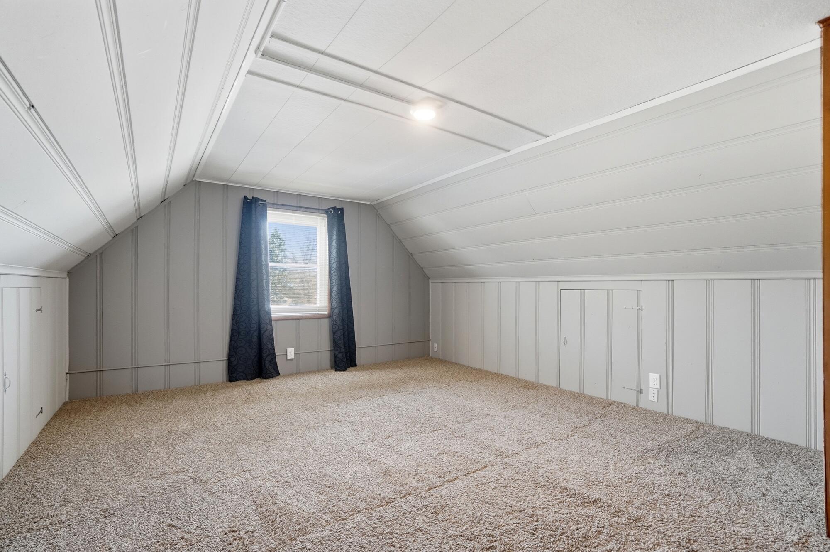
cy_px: 276
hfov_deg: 100.4
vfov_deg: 77.2
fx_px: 345
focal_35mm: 15
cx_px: 415
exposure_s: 1/50
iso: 100
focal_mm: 10
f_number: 4
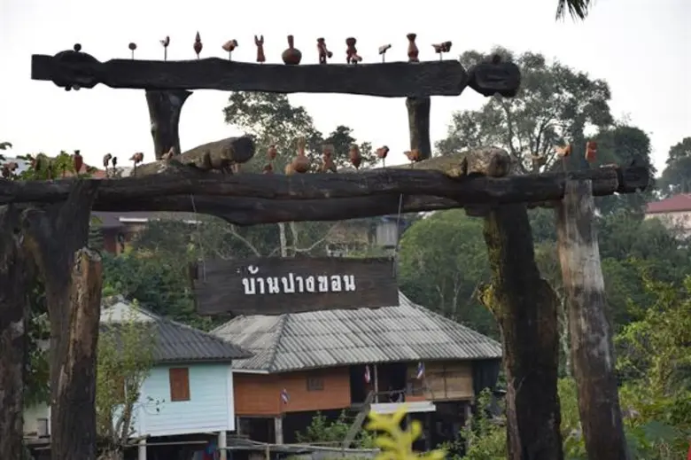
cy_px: 230
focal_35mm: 93
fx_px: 1784
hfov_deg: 21.9
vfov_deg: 14.7
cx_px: 346
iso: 400
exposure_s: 1/100
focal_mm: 62
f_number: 5
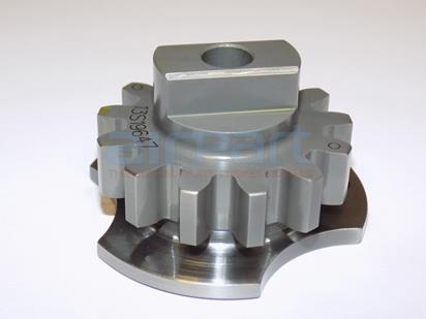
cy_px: 160
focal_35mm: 70
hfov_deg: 27.8
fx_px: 861
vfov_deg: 21.0
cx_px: 213
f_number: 4.2
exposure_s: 1/30
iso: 360
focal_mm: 12.5
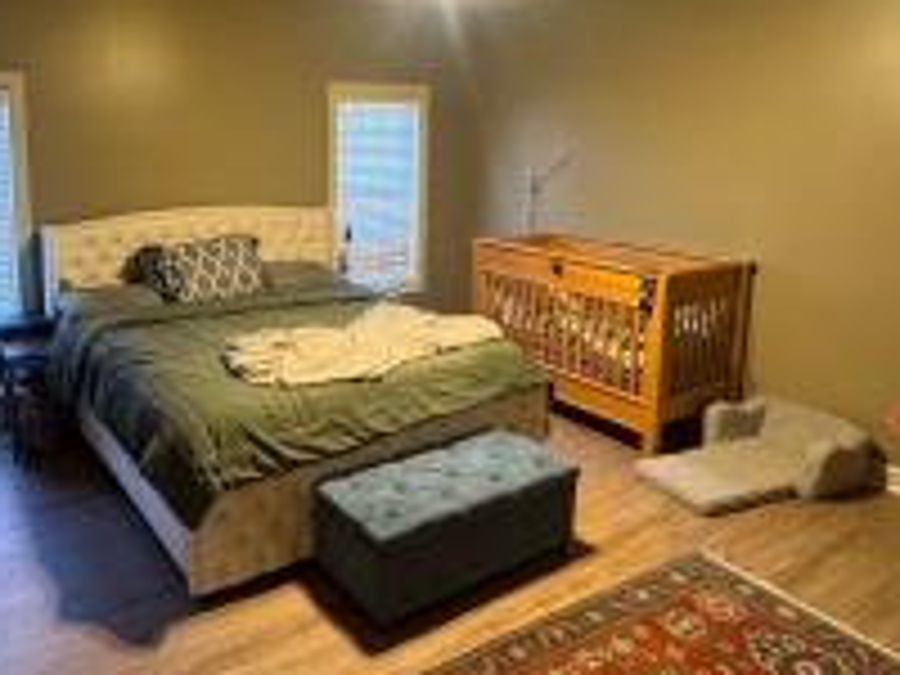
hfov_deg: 61.8
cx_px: 297
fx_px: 728
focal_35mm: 28
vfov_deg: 49.0
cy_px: 230
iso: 400
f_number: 2.2
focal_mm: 2.22
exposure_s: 1/60
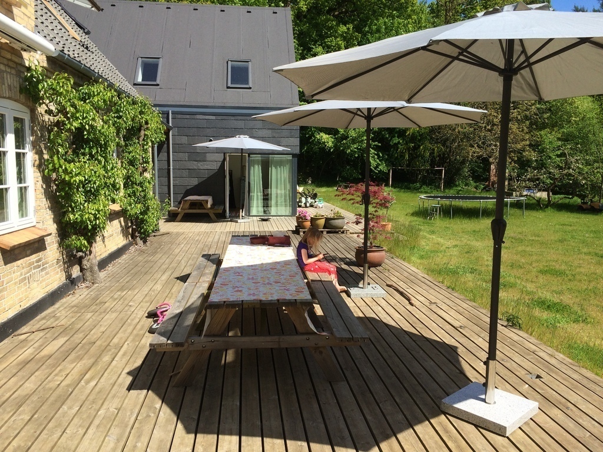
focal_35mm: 29
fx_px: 505
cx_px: 302
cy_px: 226
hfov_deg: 61.7
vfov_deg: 48.2
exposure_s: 1/1642
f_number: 2.2
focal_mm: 4.15
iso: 32
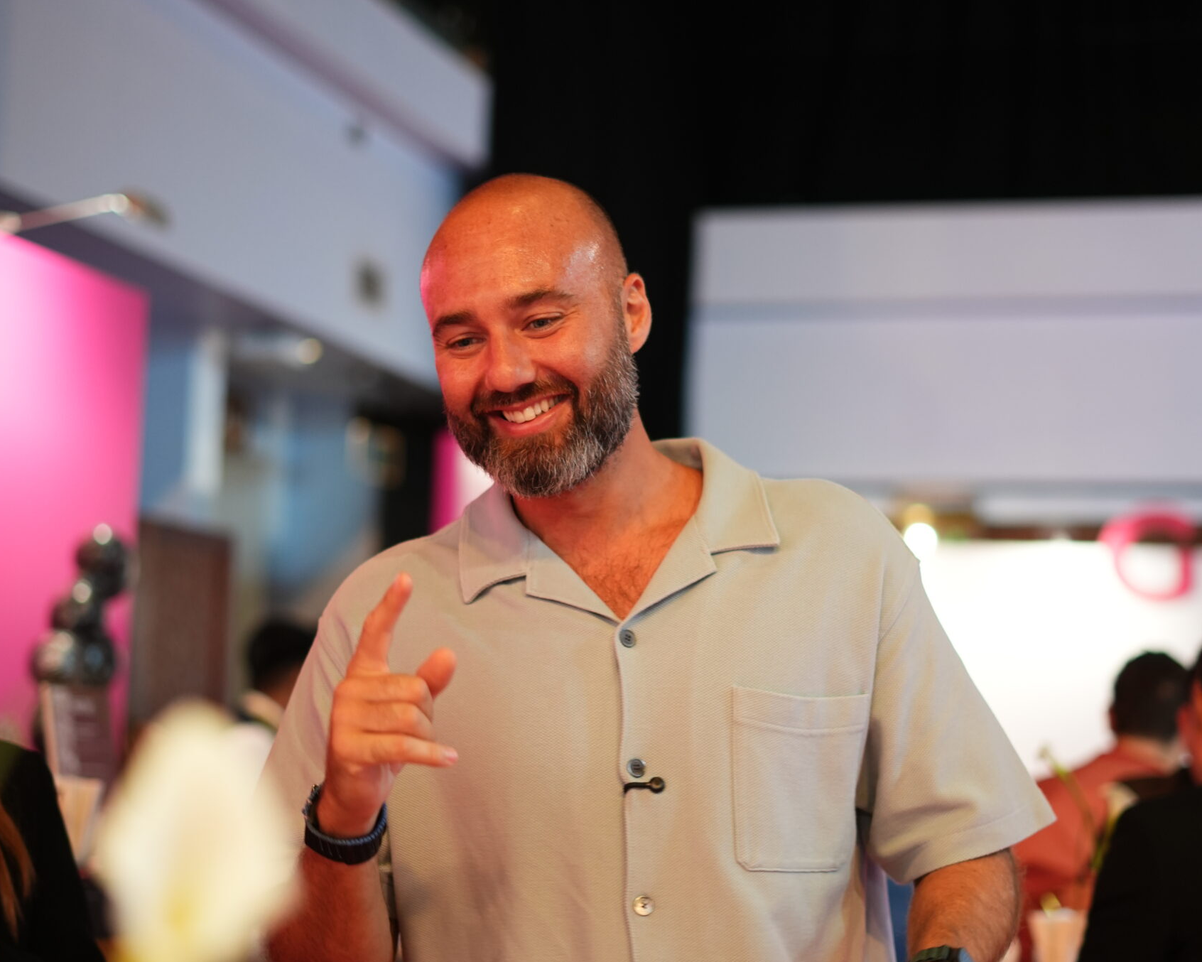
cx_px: 599
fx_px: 2526
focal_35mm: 71
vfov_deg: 21.5
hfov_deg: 26.8
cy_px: 562
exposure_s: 1/125
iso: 800
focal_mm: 50
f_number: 1.8
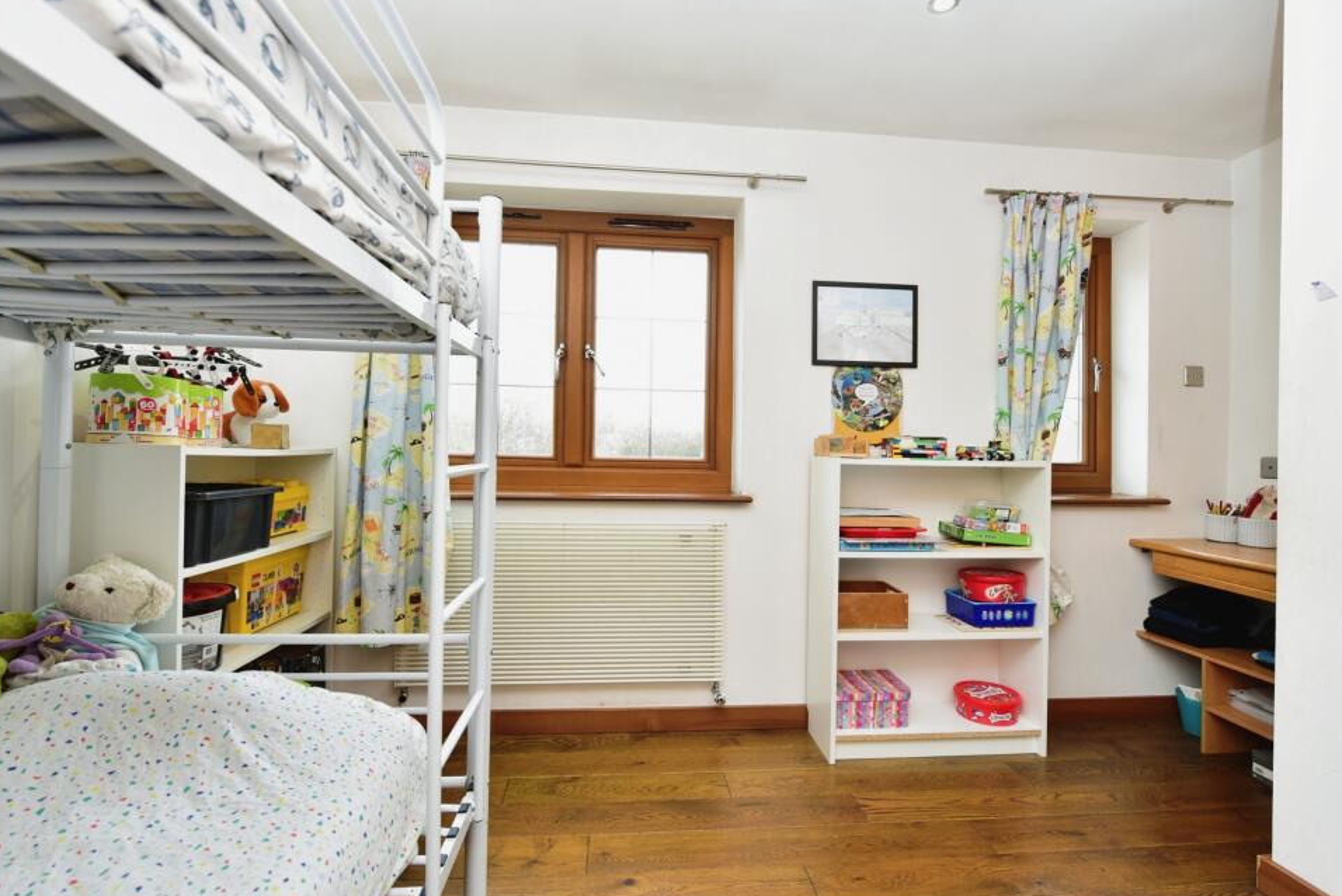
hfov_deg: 100.4
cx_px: 684
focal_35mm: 15
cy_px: 424
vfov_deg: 77.3
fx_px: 559
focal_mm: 14
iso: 400
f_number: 4.8
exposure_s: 1/90
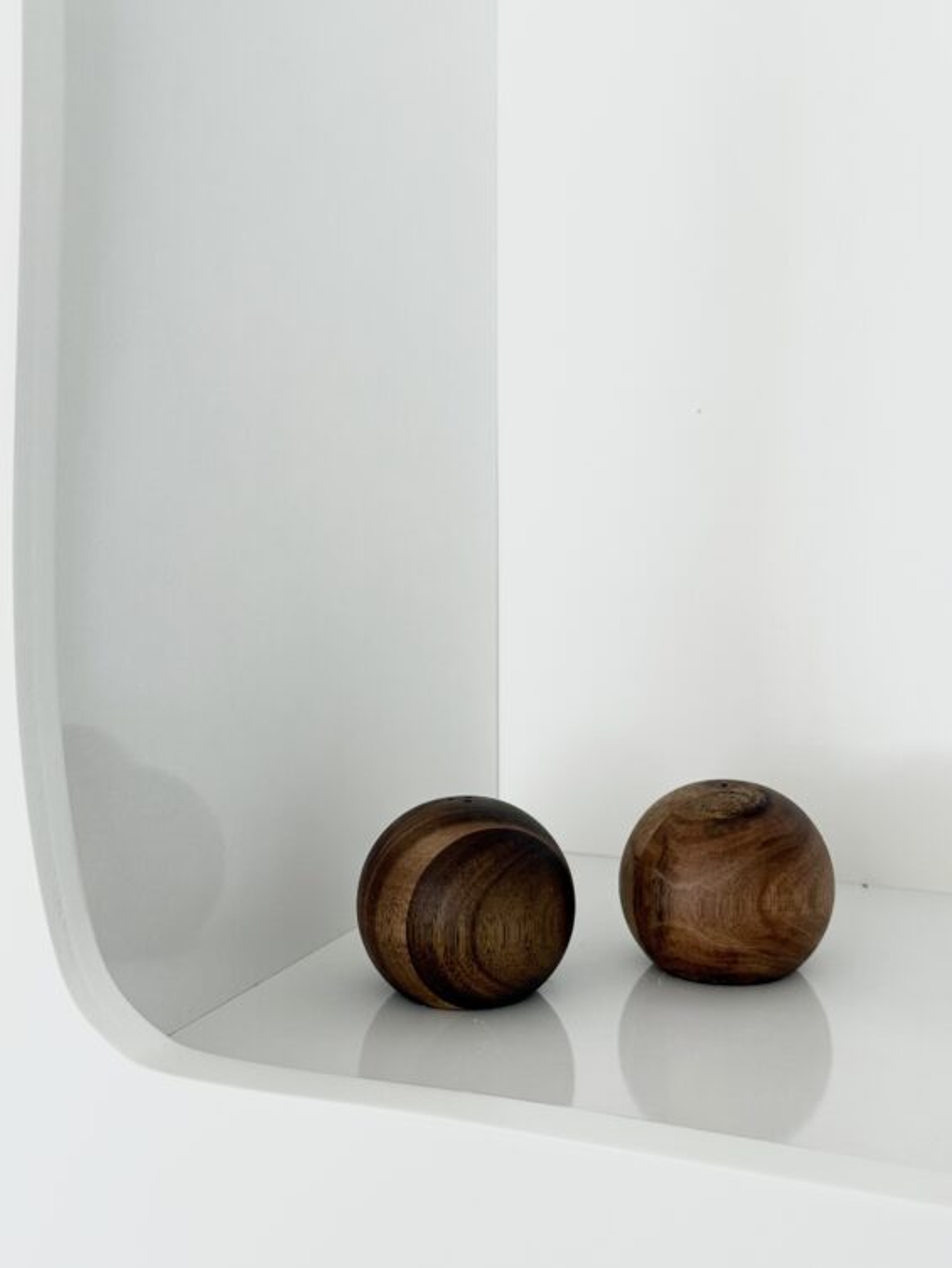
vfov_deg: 37.5
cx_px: 452
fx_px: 1870
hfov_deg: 28.6
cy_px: 643
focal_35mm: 51
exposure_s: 1/121
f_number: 1.78
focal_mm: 6.76
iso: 80
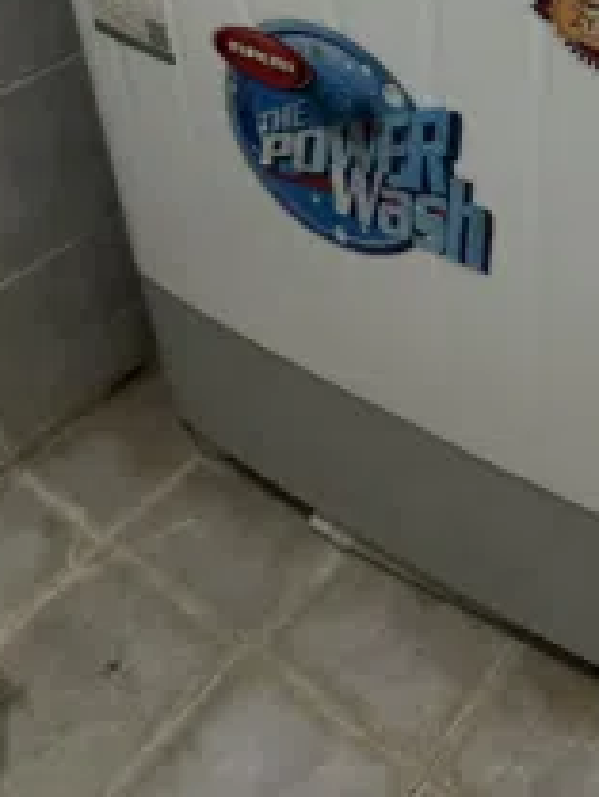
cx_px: 530
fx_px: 1060
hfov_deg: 30.3
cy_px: 80
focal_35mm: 46
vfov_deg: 38.4
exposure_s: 1/60
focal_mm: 6.86
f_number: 1.78
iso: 800
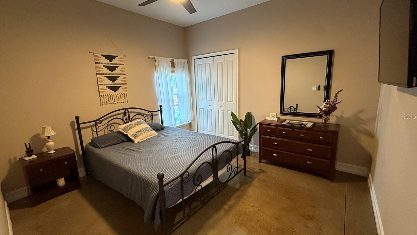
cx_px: 210
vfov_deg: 67.1
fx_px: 177
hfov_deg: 99.4
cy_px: 116
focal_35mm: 16
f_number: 2.2
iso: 400
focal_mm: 2.22
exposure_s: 1/60
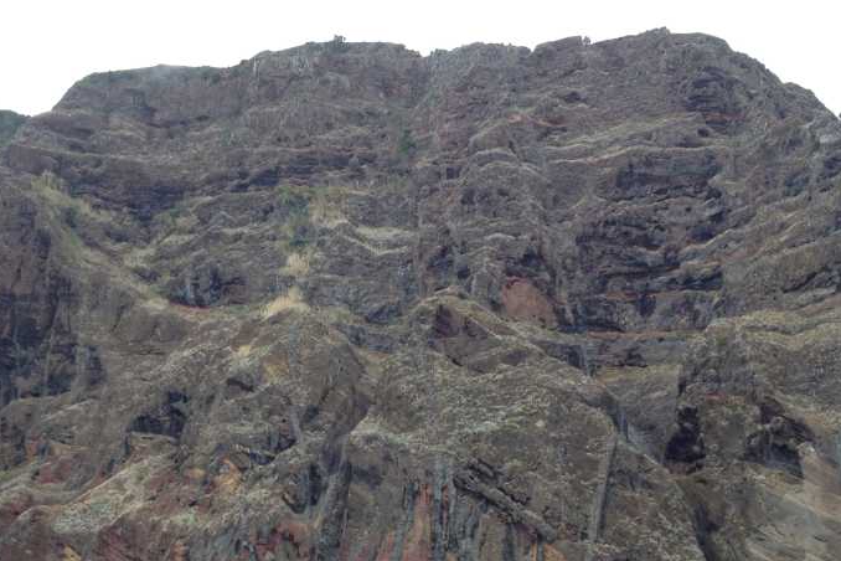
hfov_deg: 36.2
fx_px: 1285
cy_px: 405
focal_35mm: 55
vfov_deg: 24.4
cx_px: 388
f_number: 2.4
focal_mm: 4.28
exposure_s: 1/242
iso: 64
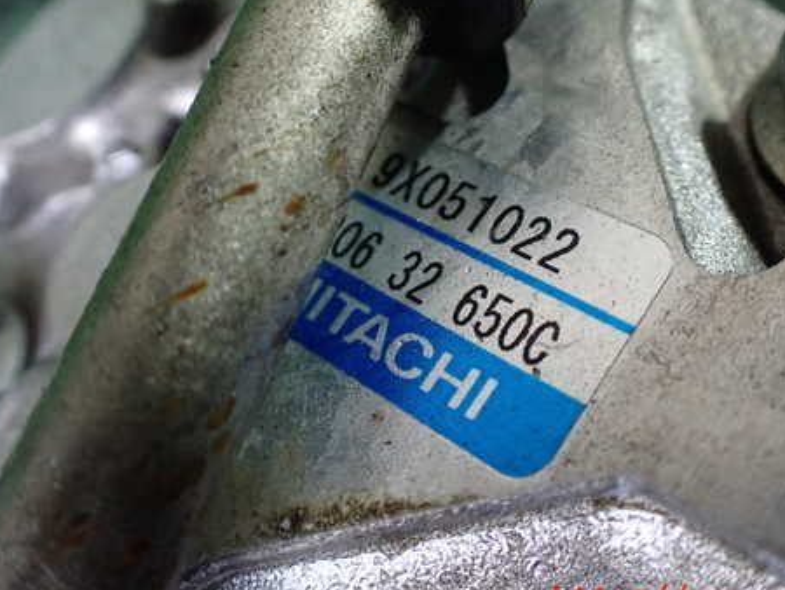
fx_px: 908
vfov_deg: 35.8
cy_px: 232
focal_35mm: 40
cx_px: 424
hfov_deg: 46.7
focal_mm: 5.4
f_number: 2.3
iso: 800
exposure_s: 1/30
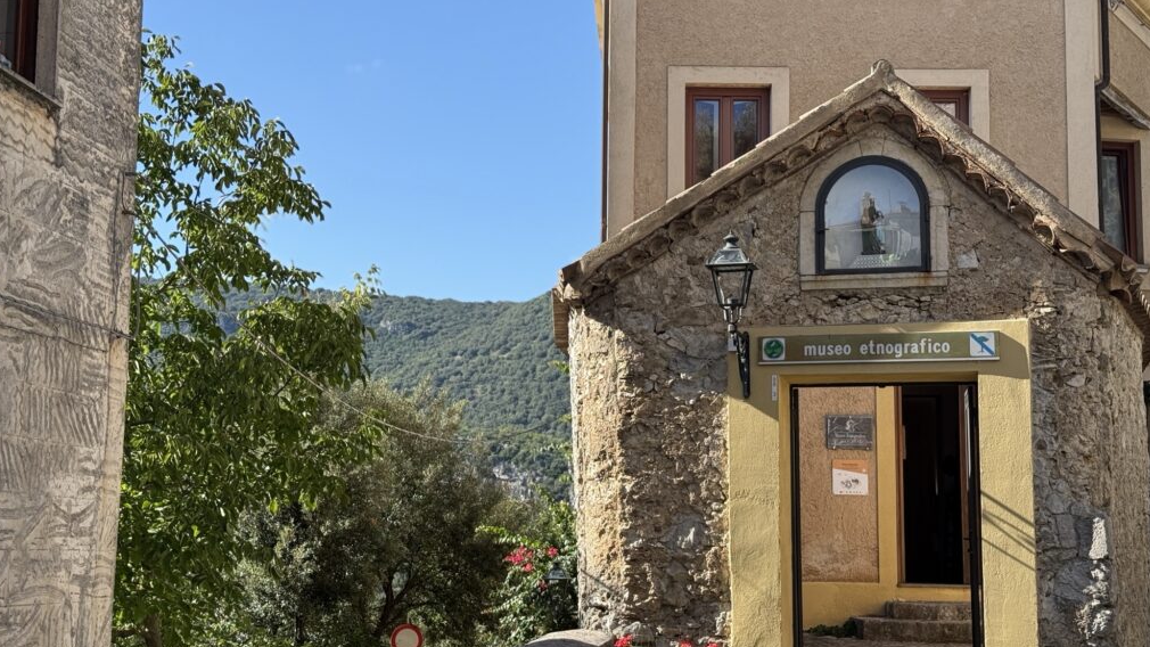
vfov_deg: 22.6
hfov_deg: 39.2
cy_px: 342
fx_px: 1616
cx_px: 572
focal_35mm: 53
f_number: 1.78
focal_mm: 6.76
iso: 64
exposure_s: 1/2342
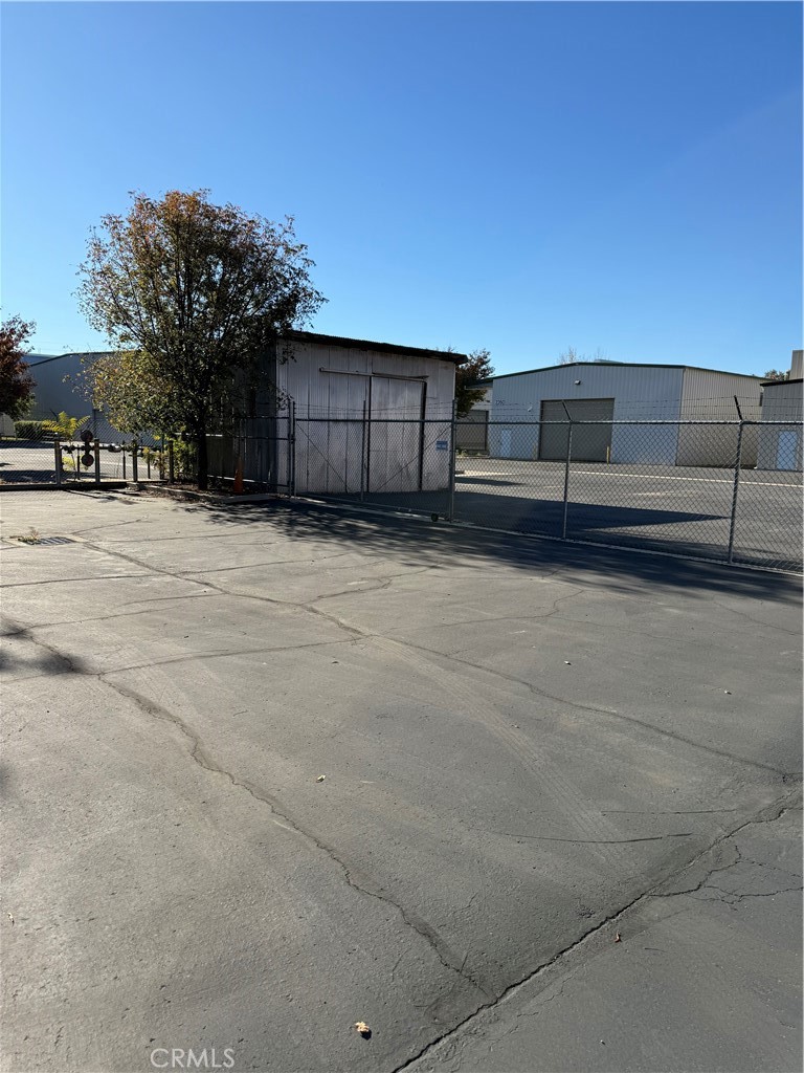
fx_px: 743
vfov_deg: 71.6
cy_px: 536
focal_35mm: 24
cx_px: 402
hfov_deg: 56.8
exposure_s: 1/4405
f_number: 1.78
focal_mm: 6.76
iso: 80
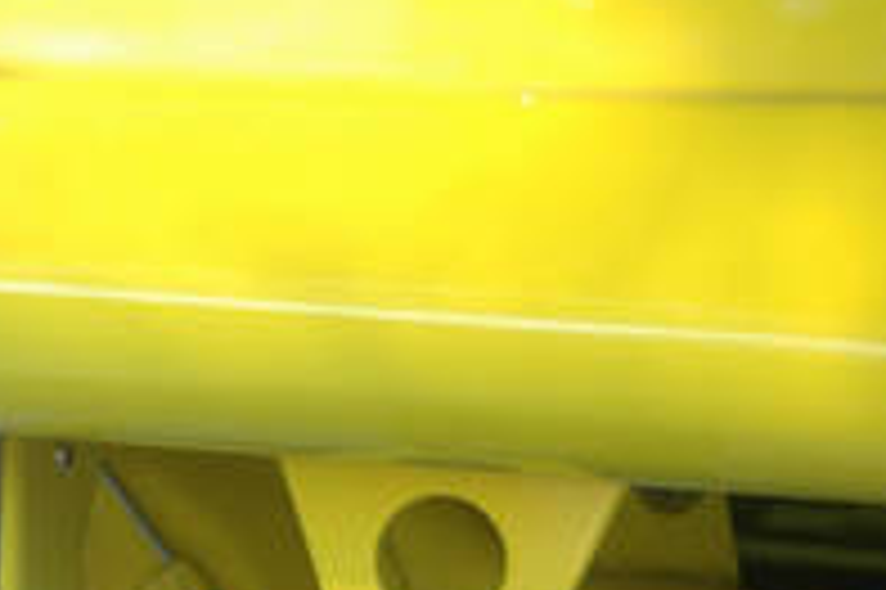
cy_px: 763
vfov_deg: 6.6
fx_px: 5054
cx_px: -432
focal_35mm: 206
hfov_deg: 9.7
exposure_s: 1/160
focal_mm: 45
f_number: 4.5
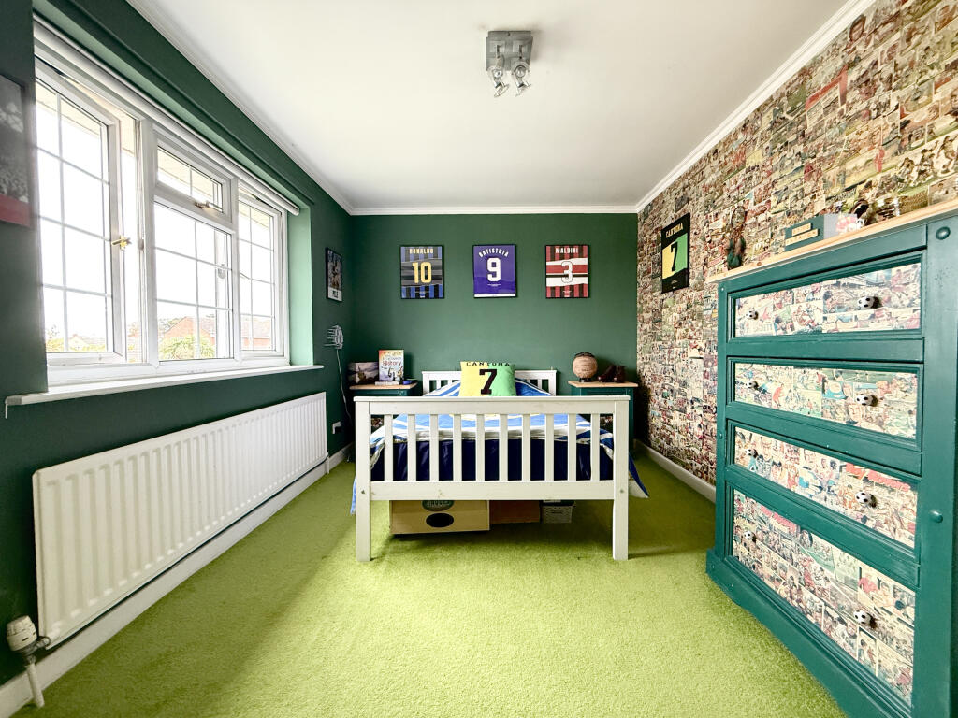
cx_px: 479
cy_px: 359
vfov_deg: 85.7
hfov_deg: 102.1
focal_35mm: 14
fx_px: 387
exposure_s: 1/60
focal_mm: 2.22
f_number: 2.2
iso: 400
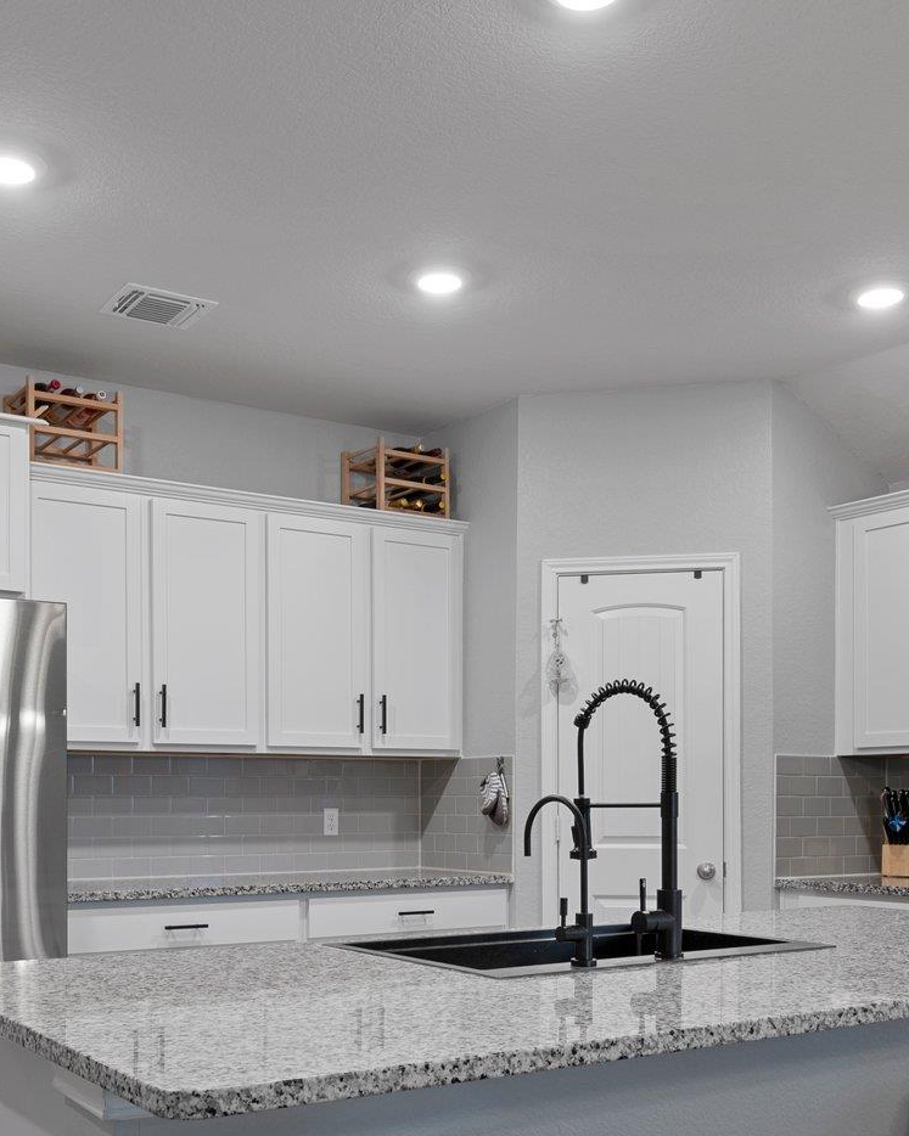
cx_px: 385
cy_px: 819
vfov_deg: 46.6
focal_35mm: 38
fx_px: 1279
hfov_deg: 39.0
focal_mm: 18.5
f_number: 8
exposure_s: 1
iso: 100
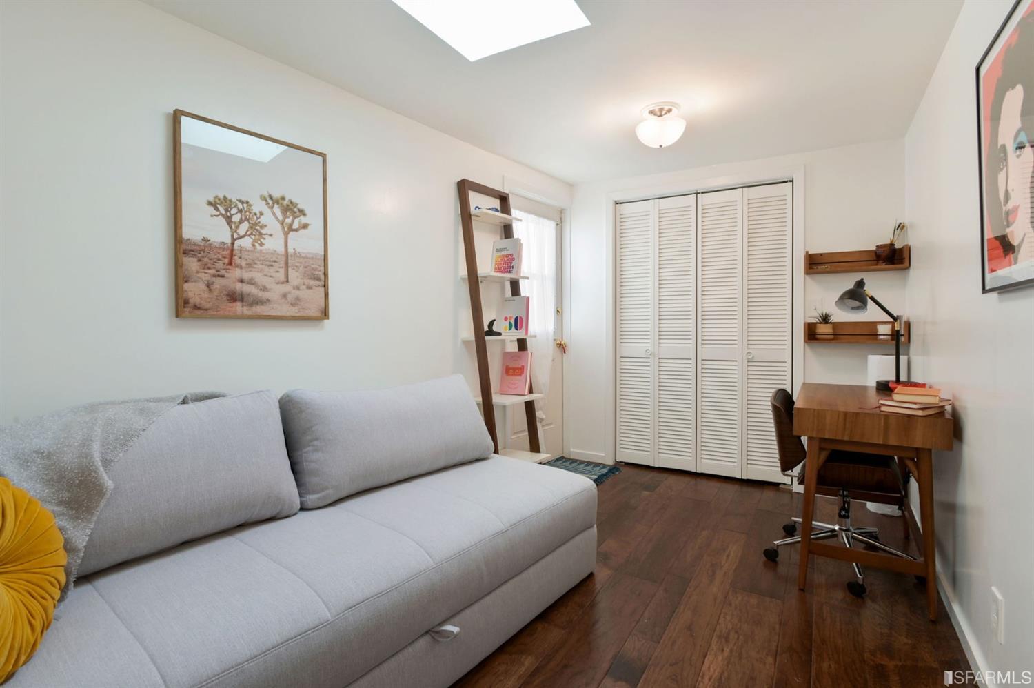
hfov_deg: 93.3
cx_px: 517
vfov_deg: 70.4
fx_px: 488
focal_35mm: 17
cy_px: 344
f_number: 11
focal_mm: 17
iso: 400
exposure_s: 1/20
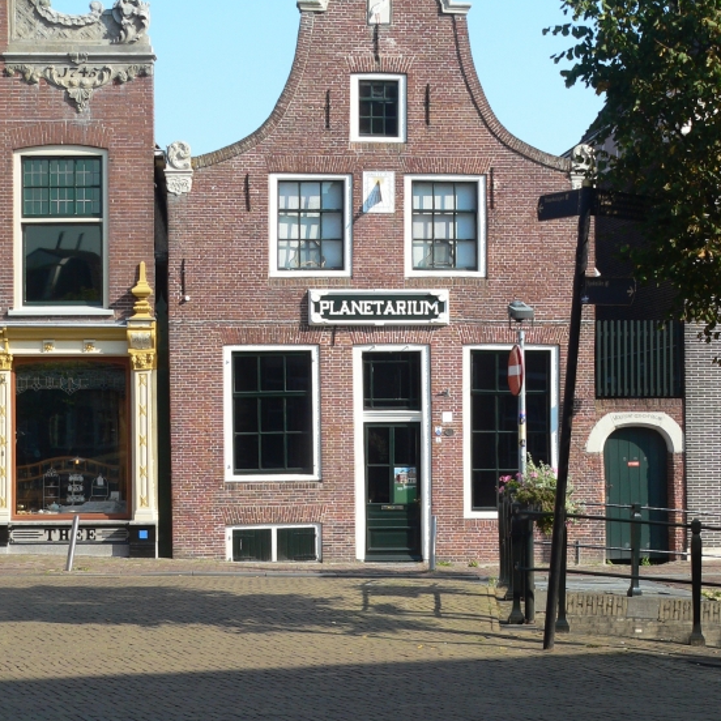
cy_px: 345
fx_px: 1838
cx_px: 359
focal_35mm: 78
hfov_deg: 22.2
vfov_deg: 22.2
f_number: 4
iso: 80
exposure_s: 1/320
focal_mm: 10.7
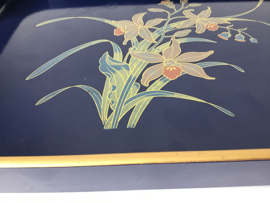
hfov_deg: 58.4
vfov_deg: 45.4
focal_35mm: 31
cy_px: 102
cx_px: 135
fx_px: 242
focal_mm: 3.3
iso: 100
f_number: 2.4
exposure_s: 1/33
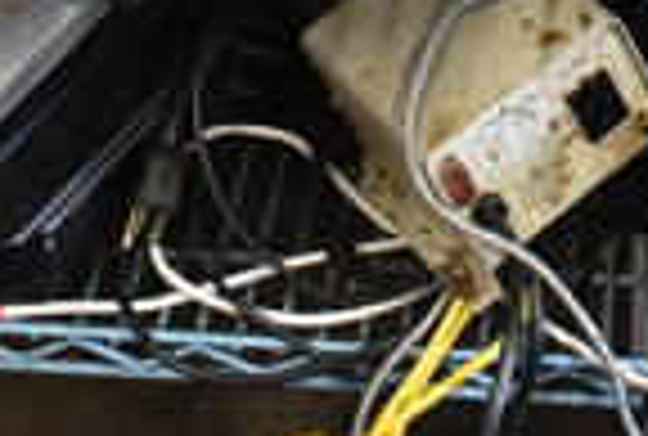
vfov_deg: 10.9
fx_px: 2058
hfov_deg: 17.6
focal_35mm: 114
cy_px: -467
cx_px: 576
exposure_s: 1/30
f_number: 3.5
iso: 900
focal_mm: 18
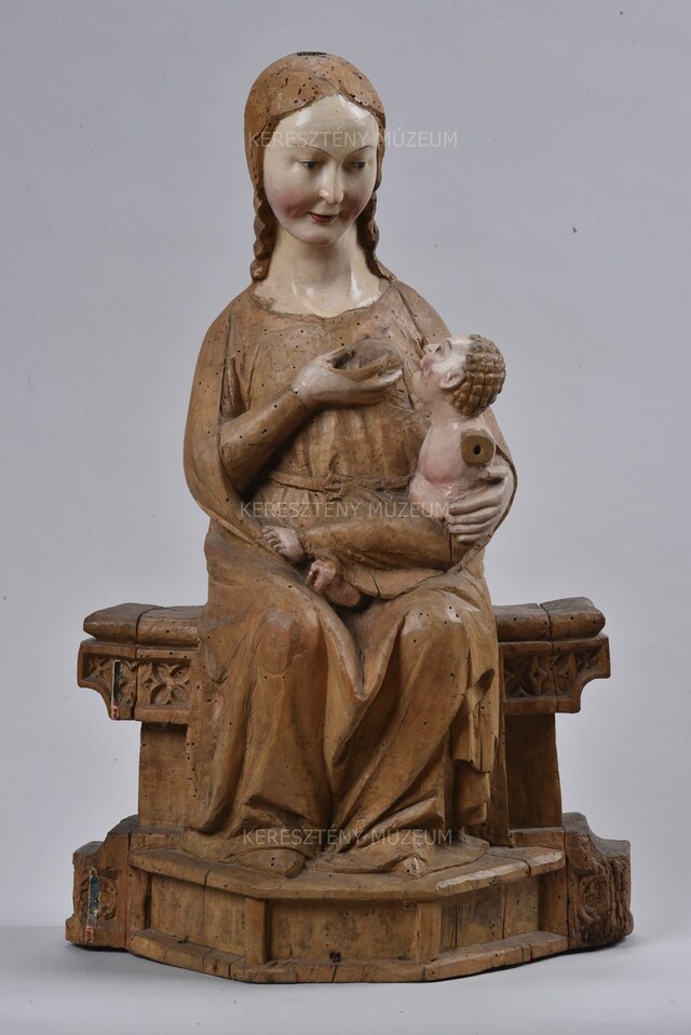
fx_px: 3021
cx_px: 346
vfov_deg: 19.5
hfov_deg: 13.0
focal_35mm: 105
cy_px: 518
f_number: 25
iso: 100
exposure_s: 1/125
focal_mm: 105
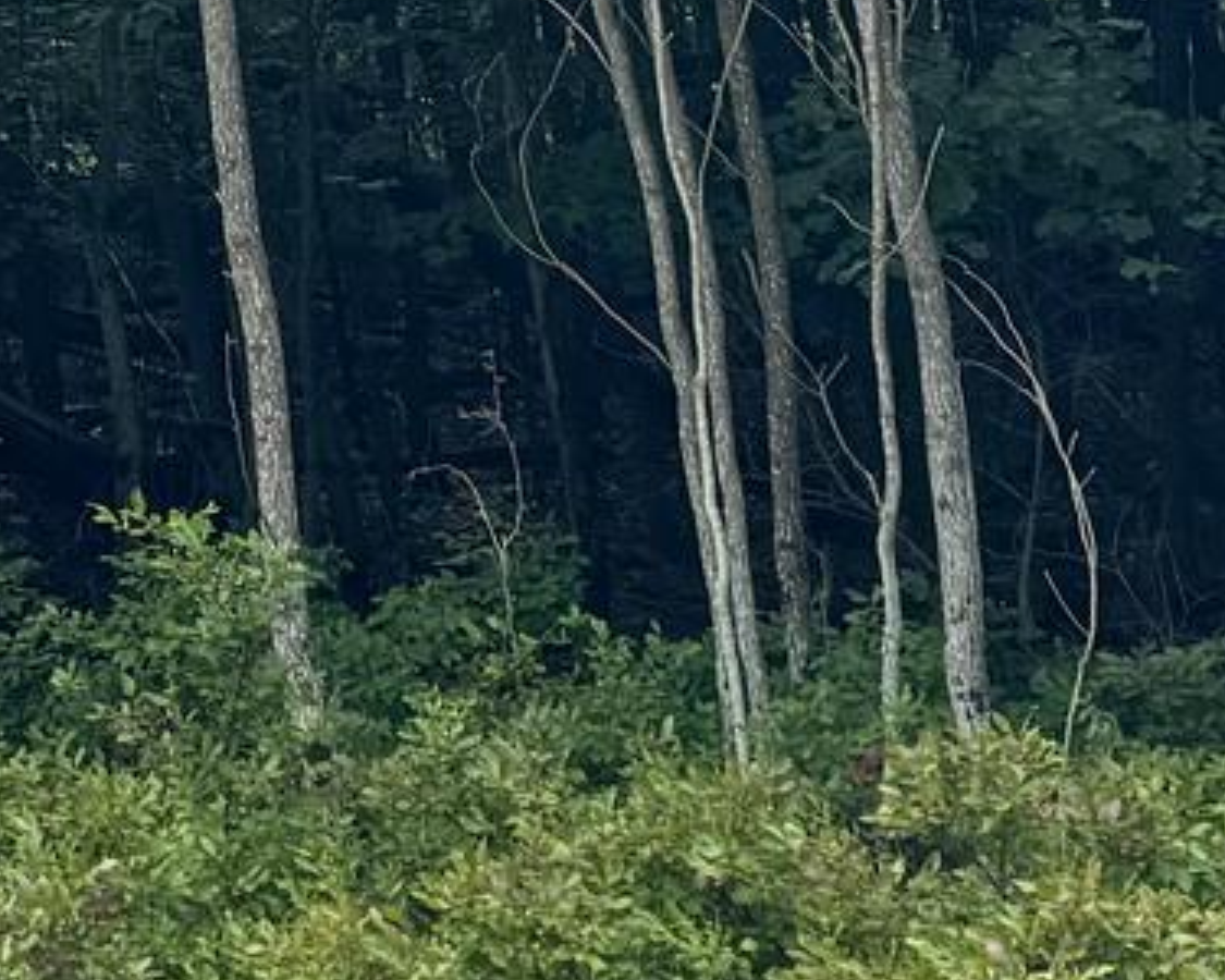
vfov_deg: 11.4
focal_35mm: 128
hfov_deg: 13.3
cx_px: -1075
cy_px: -627
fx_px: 4641
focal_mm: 6.76
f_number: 1.78
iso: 80
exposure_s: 1/1818
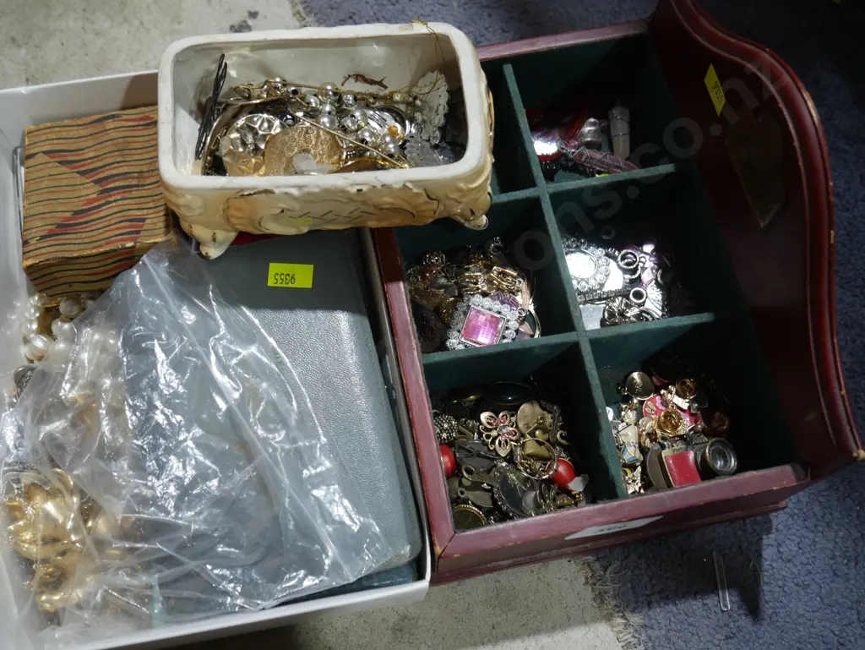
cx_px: 432
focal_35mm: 38
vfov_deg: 37.8
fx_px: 950
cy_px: 325
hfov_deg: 49.0
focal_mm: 19
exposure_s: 1/60
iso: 320
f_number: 4.1
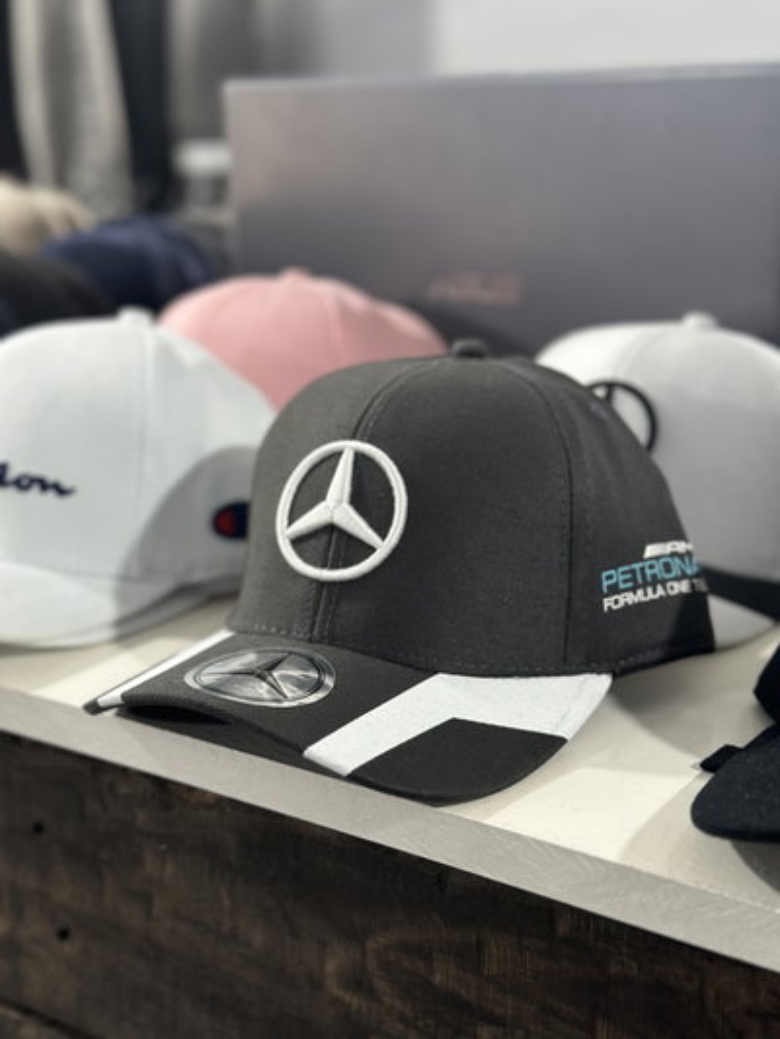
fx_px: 1442
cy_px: 520
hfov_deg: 30.3
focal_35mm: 48
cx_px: 390
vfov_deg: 39.6
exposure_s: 1/50
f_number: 1.78
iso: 250
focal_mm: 6.86
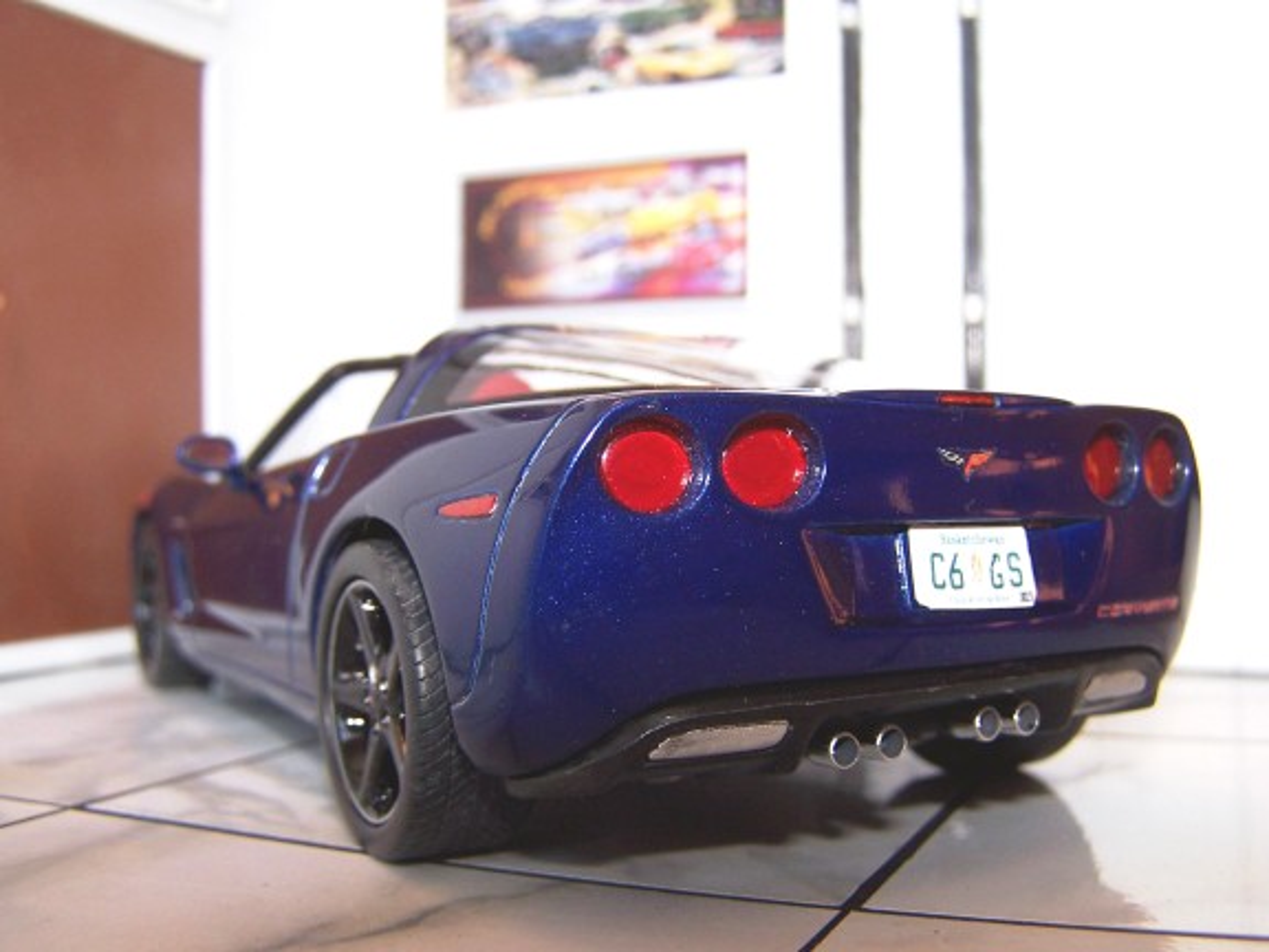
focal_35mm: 38
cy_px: 476
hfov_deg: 49.0
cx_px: 634
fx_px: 1393
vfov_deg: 37.7
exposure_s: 1/60
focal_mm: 6.3
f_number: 2.8
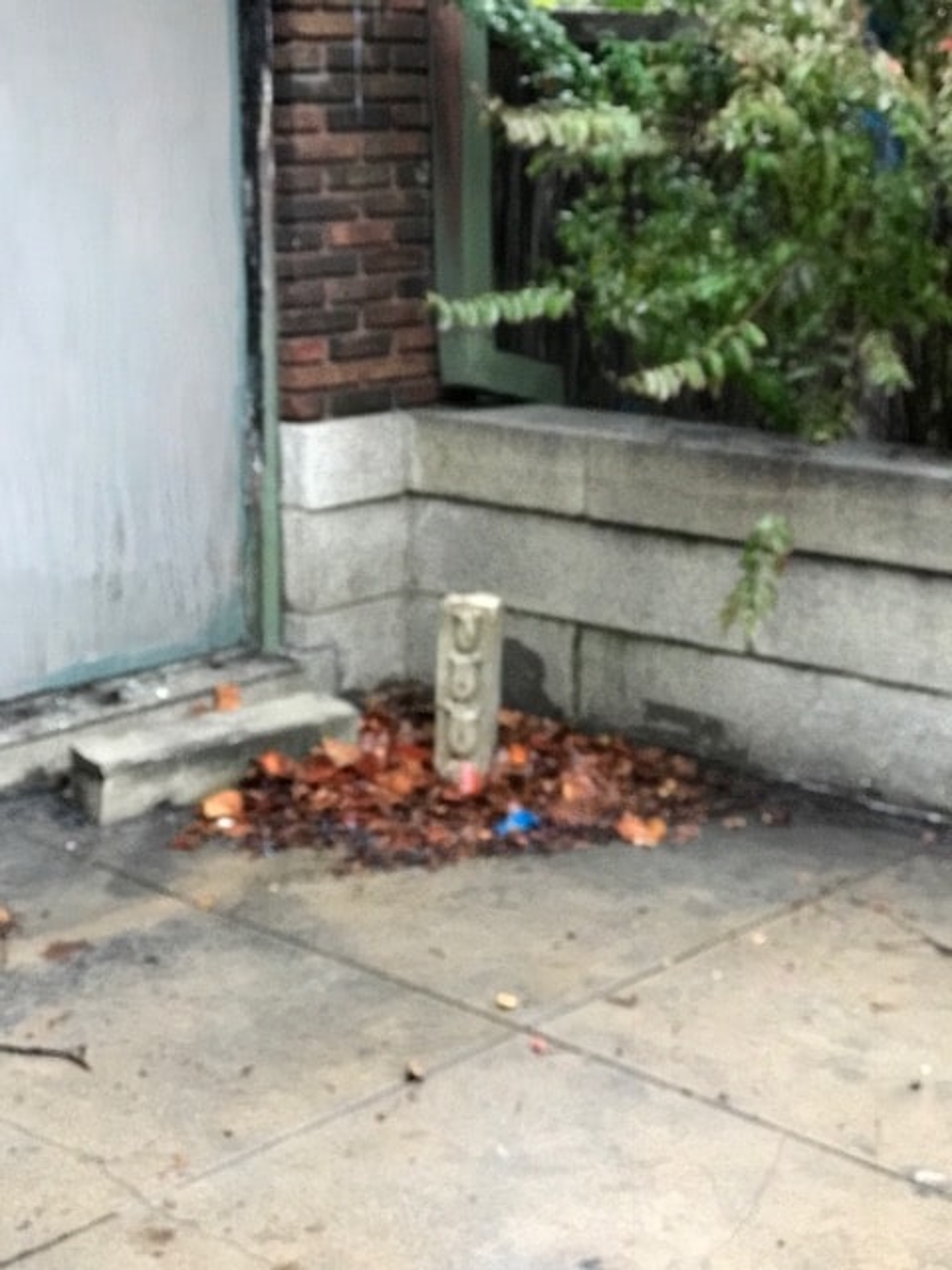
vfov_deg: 33.8
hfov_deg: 25.7
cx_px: 476
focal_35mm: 57
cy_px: 635
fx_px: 2090
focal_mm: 6.6
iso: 640
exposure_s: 1/60
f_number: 2.8
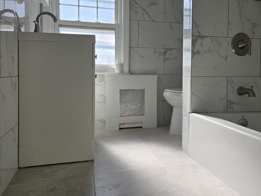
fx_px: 249
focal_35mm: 33
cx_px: 152
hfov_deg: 55.1
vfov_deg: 42.6
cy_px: 75
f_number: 1.8
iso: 80
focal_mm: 5.4
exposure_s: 1/1567
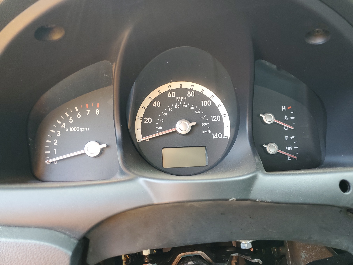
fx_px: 265
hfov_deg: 67.3
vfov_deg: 53.1
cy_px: 132
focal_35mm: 26
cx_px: 176
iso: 68
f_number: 1.5
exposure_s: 1/60.2
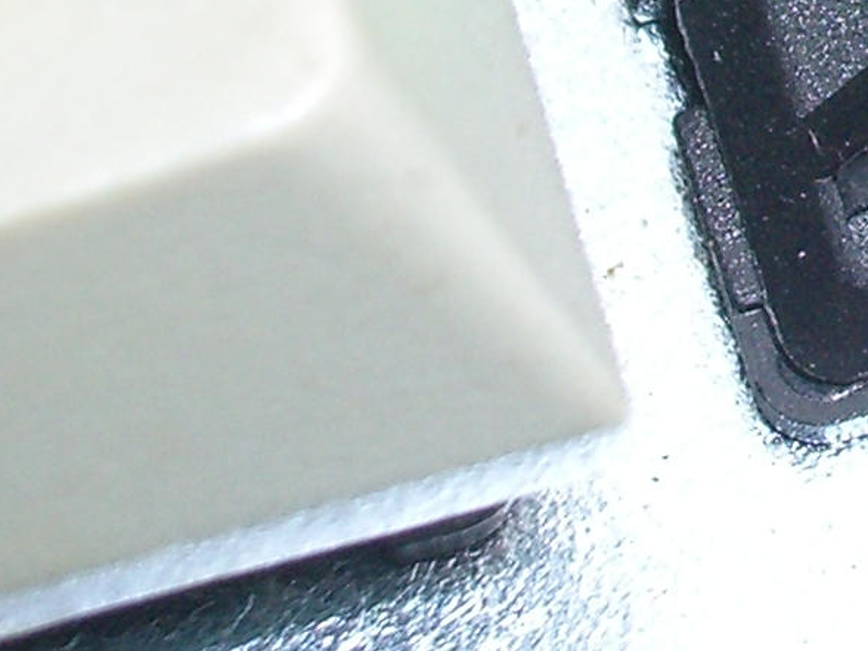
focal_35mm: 270
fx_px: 6770
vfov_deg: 5.5
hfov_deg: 7.2
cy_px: -337
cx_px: 1327
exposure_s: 1/250
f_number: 5.6
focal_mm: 10.2
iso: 80
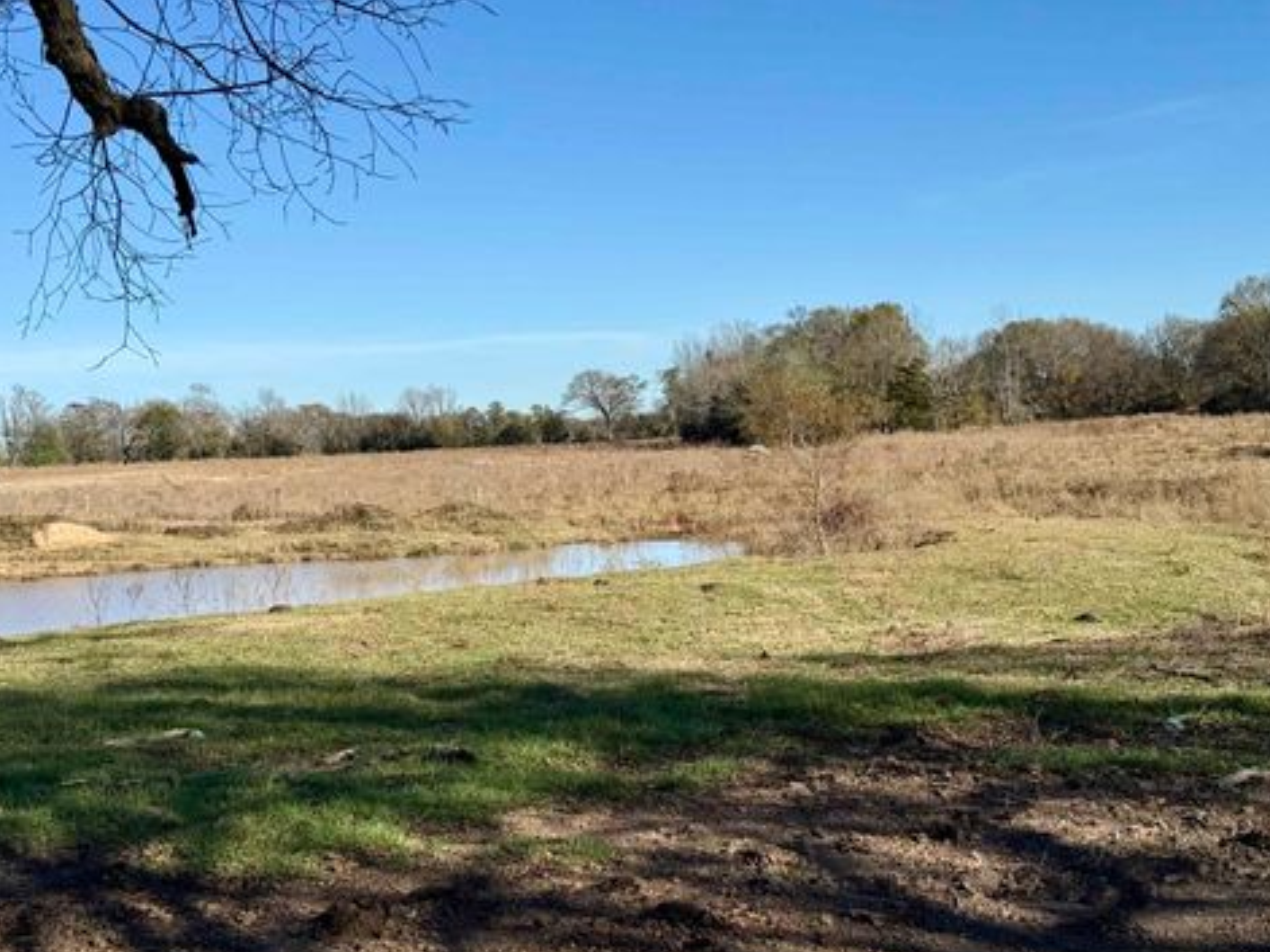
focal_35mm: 51
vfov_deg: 28.5
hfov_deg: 37.5
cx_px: 663
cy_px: 500
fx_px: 1871
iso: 100
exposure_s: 1/7874
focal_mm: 6.76
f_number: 1.78
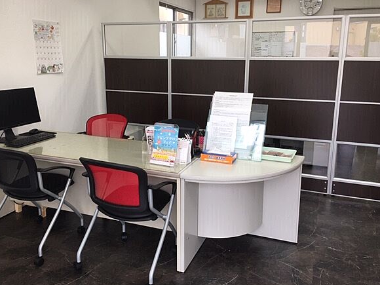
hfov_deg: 56.8
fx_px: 351
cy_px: 131
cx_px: 184
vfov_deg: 44.1
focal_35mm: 32
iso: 25
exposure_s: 1/40
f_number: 2.2
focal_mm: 4.15
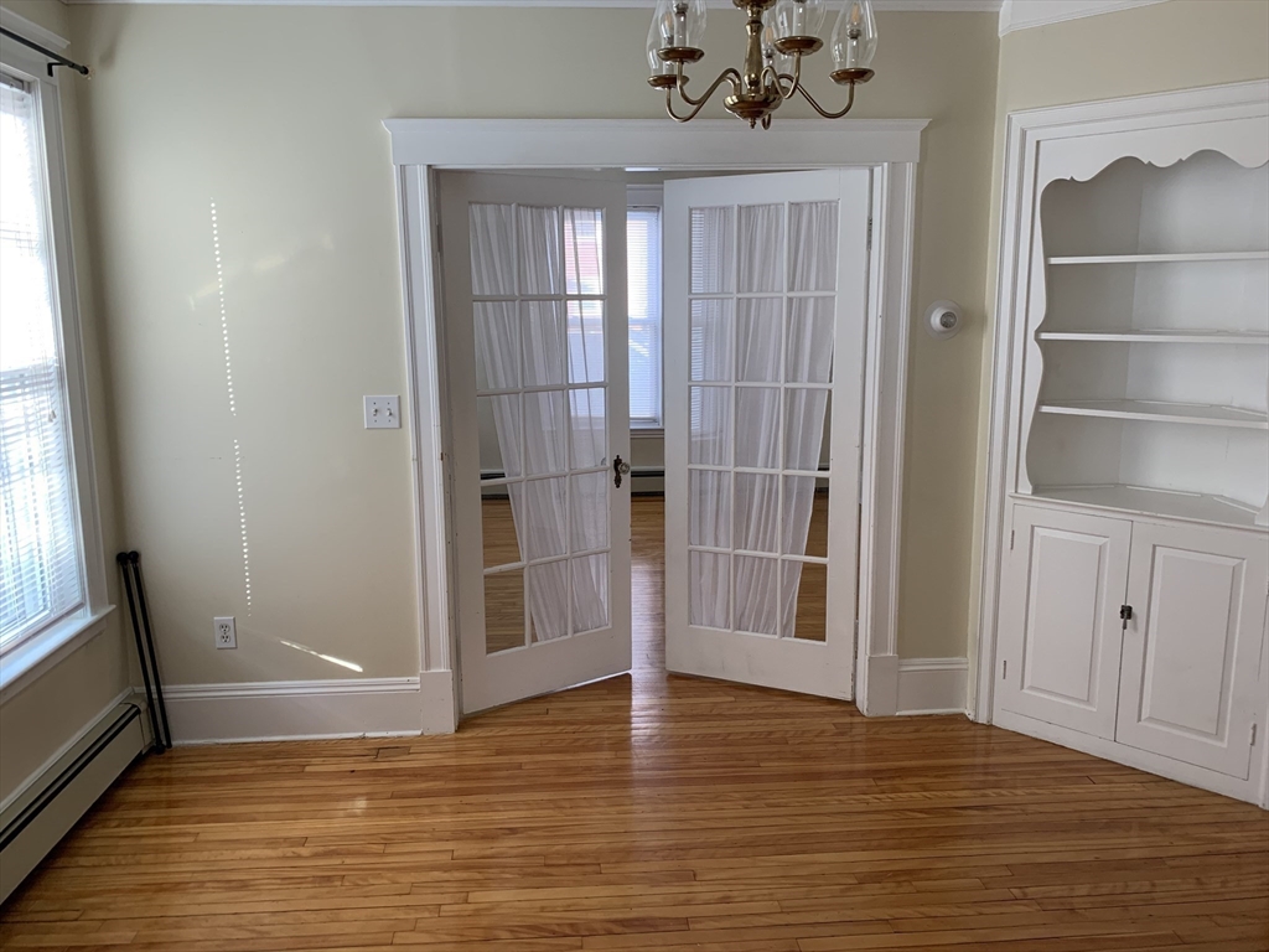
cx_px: 634
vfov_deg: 53.1
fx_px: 953
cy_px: 476
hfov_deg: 67.3
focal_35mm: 26
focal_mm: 4.25
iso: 100
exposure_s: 1/60
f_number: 1.8
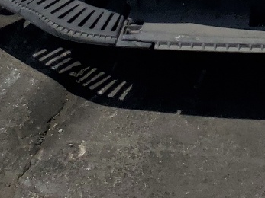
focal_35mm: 120
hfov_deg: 15.5
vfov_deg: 10.8
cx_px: 360
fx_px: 918
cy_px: -255
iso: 51
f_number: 1.5
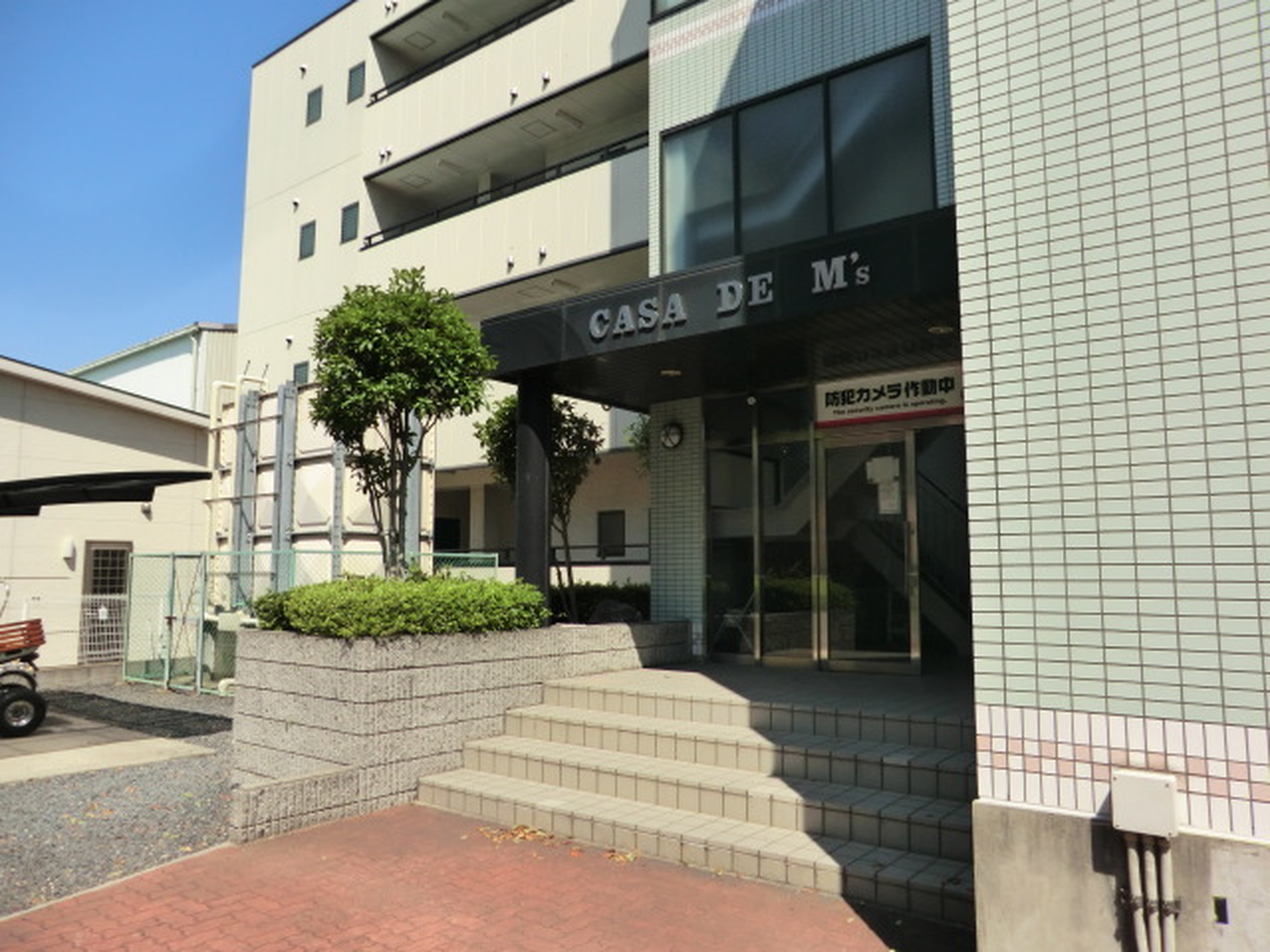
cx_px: 635
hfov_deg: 71.6
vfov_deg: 56.8
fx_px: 881
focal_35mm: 24
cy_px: 476
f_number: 7.5
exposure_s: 1/250
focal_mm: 4.3
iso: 80
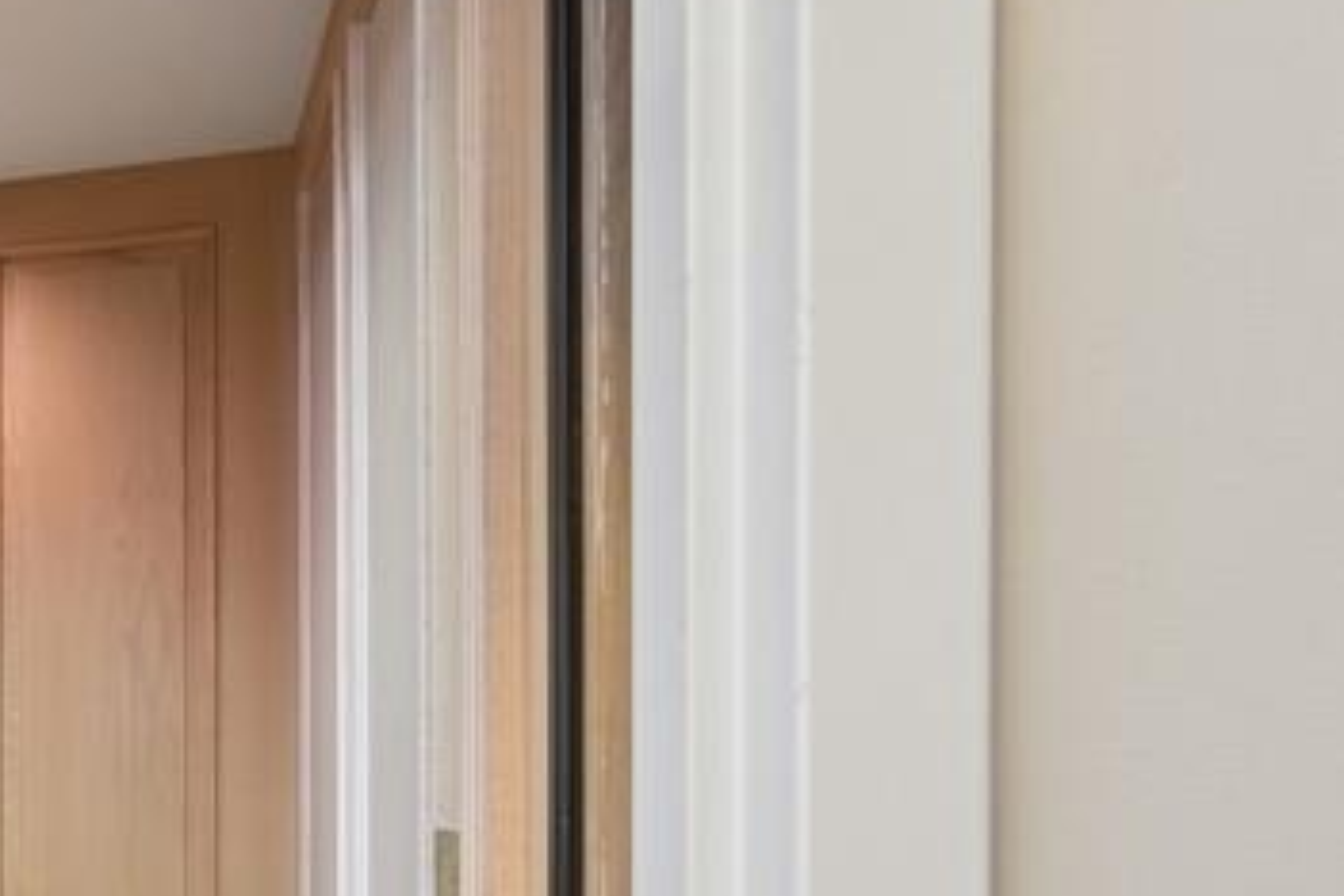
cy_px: 762
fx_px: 1307
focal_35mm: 35
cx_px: -287
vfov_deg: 36.1
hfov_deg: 38.9
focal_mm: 8
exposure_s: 1/2
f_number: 8
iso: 160
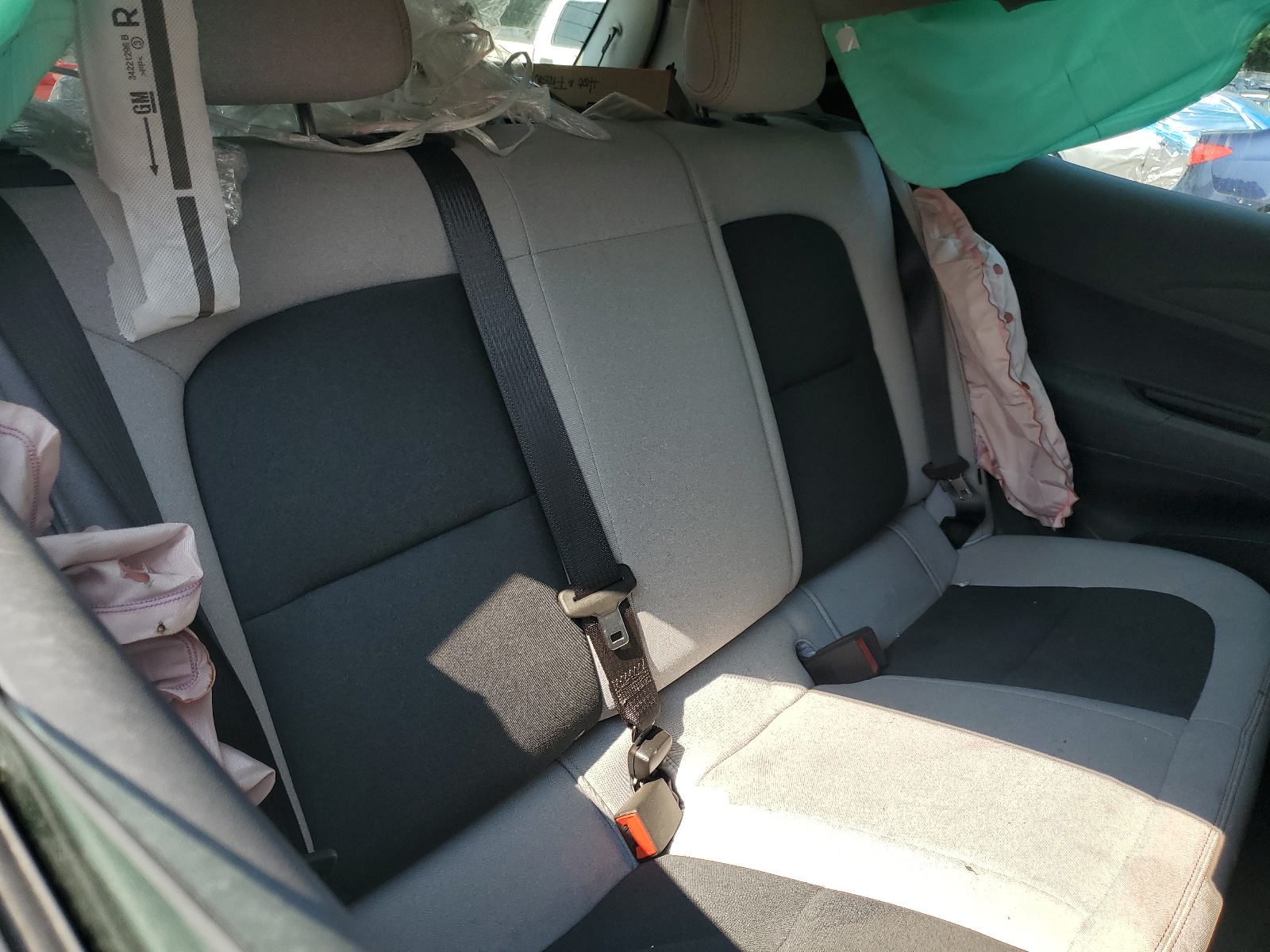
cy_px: 476
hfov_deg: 67.3
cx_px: 635
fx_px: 954
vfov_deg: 53.1
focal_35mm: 26
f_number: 1.5
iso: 50
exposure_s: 1/1000
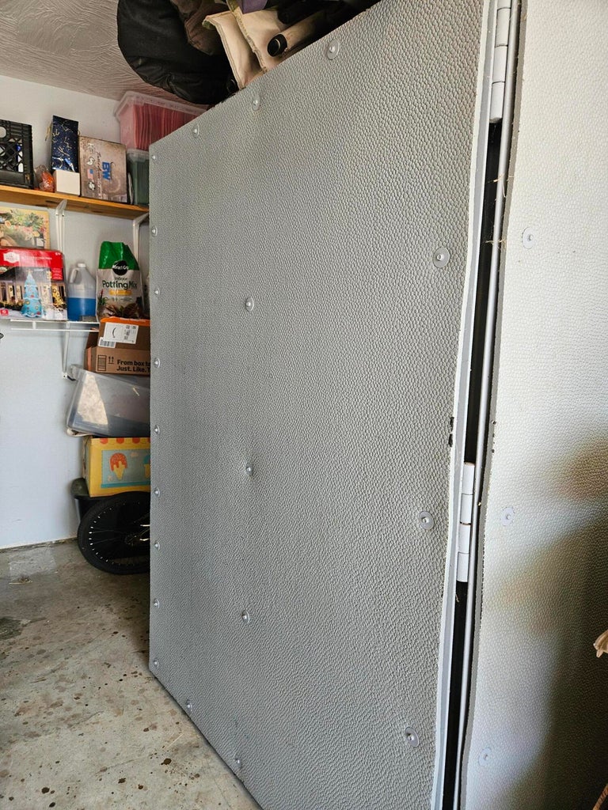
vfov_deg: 73.9
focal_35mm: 23
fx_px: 539
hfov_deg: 58.9
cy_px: 405
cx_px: 304
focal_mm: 5.4
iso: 100
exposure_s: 1/120
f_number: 1.8
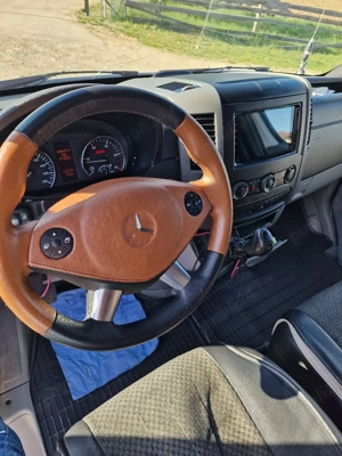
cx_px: 171
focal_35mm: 23
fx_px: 303
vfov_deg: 73.9
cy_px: 228
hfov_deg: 58.9
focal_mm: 6.4
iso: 50
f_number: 1.8
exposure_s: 1/182
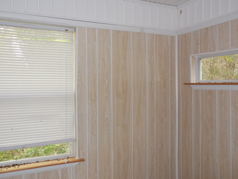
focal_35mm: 33
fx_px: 227
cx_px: 119
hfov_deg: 55.4
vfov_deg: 42.9
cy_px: 90
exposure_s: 1/30
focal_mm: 5.9
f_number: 3.7
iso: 280
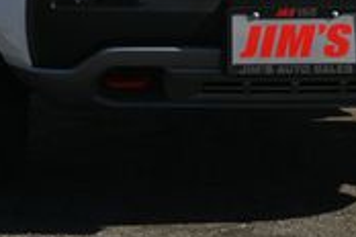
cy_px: -183
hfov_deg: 9.3
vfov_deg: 6.1
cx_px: 286
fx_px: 2185
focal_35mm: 221
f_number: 6.3
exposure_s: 1/320
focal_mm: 40
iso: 100
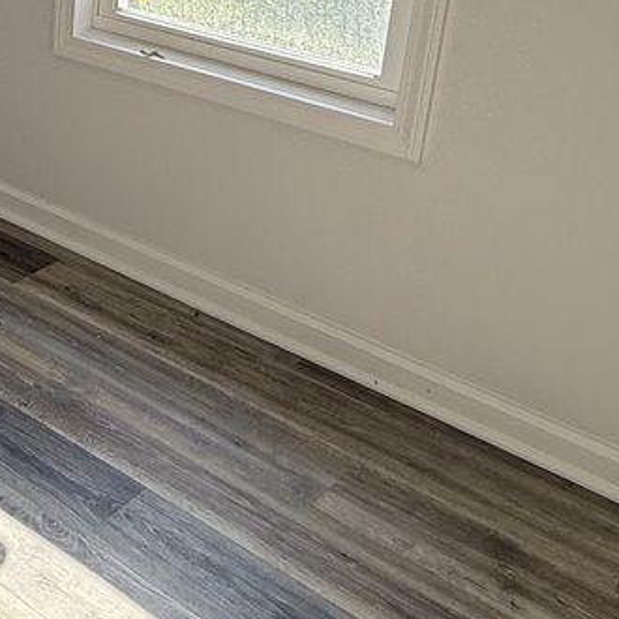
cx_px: -188
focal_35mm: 54
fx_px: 1092
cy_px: 4
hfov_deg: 26.7
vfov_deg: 29.6
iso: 50
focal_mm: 2.22
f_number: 2.2
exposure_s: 1/197
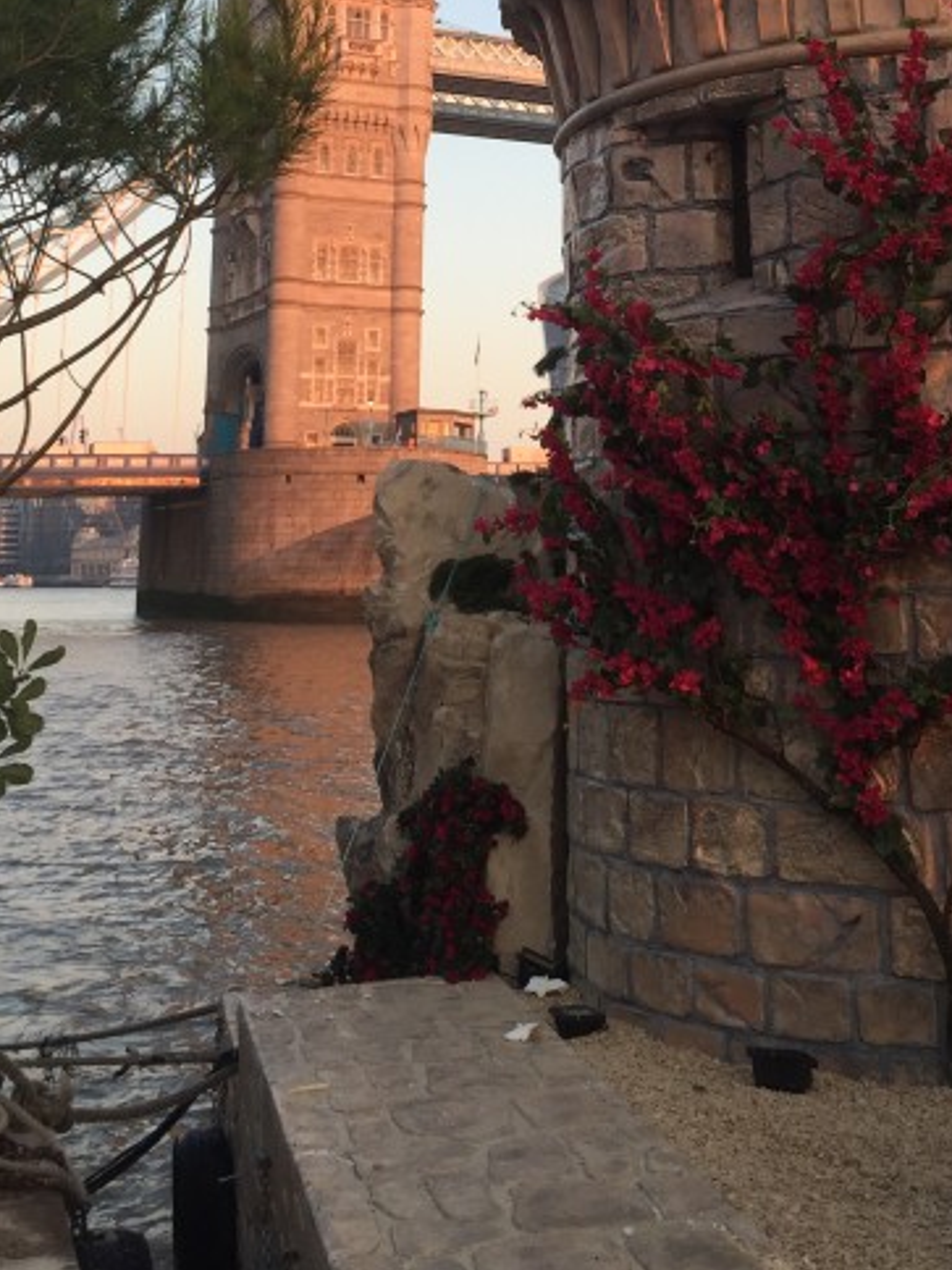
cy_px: 185
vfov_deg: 35.2
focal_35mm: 52
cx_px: 598
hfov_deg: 27.9
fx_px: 1907
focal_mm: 4.15
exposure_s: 1/240
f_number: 2.2
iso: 32
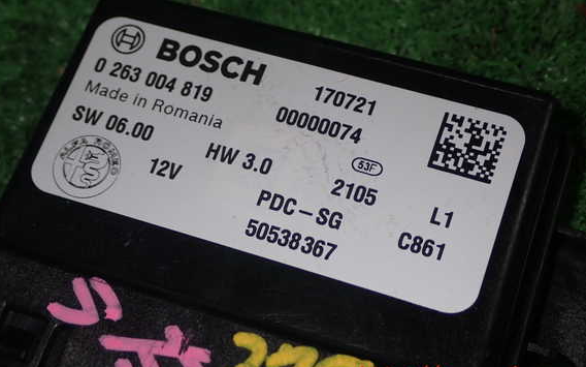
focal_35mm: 75
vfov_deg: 17.4
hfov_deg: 27.5
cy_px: 157
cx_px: 284
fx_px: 1198
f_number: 11
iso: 200
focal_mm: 11.88
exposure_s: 1/60
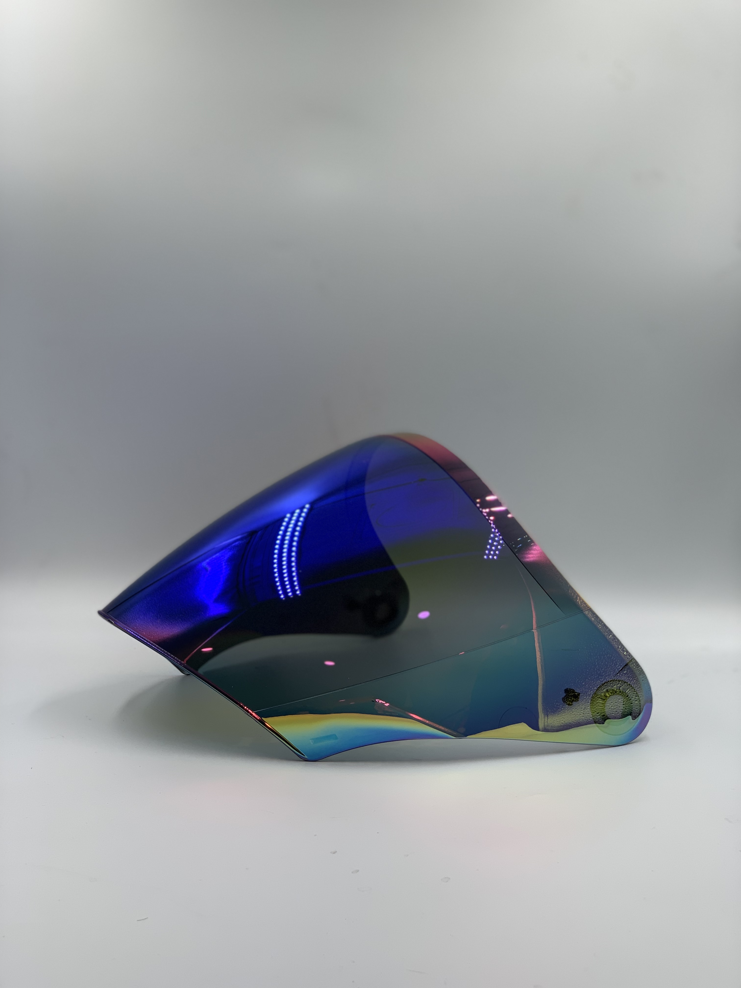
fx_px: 1484
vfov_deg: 36.8
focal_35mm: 52
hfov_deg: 28.0
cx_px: 370
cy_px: 494
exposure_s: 1/122
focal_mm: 6
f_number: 2.4
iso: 16
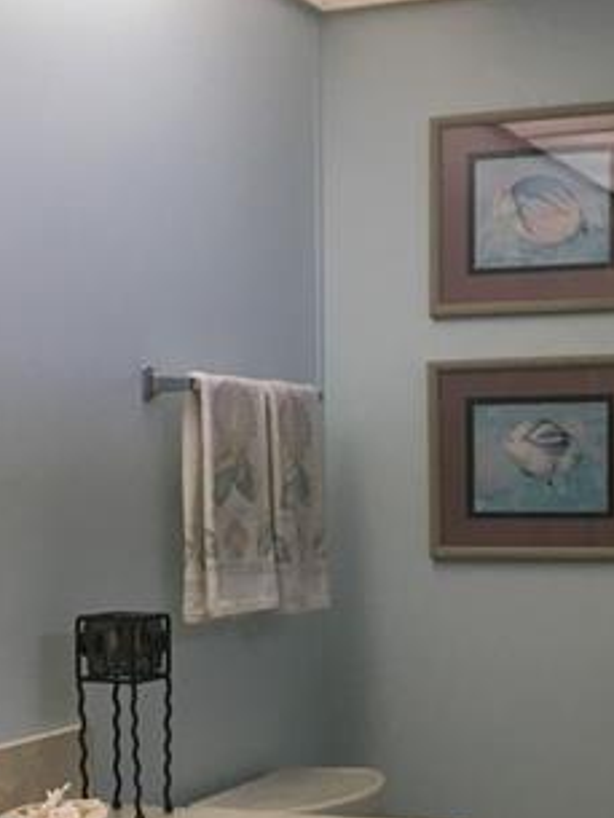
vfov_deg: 26.5
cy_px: 550
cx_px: 322
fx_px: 1725
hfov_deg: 20.2
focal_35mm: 73
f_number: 2.2
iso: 32
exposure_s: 1/30
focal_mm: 4.15
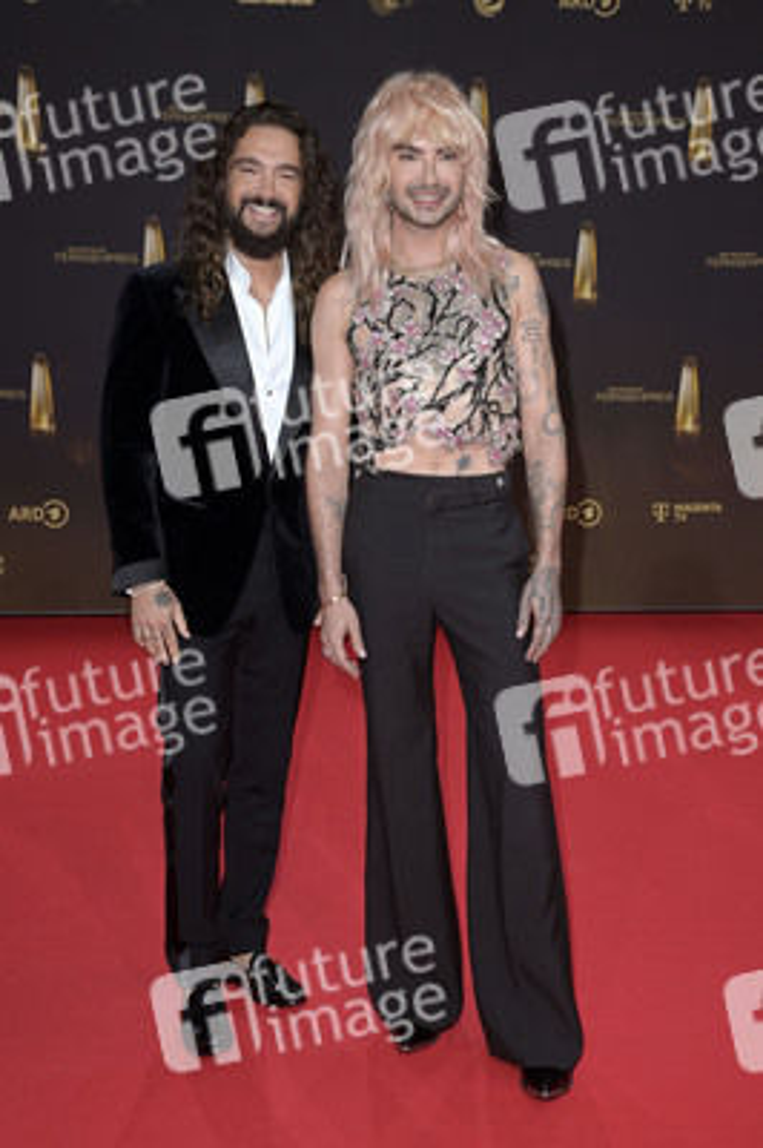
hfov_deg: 25.9
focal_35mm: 52
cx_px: 382
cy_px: 574
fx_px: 1656
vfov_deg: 38.2
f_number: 5
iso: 1250
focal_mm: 52
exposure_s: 1/250
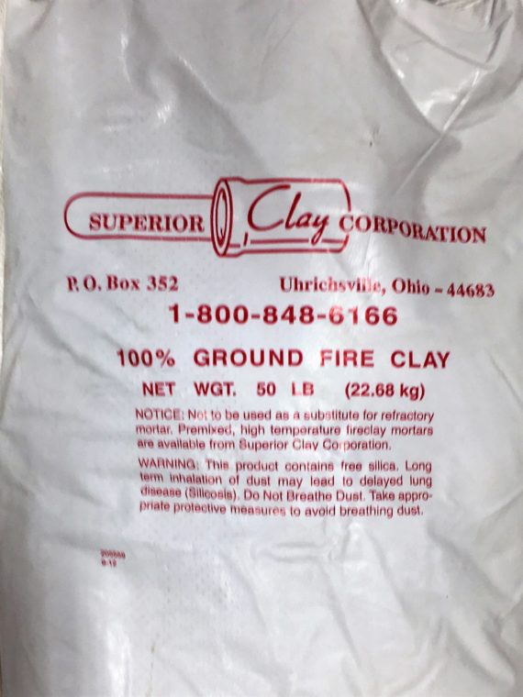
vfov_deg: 61.7
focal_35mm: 29
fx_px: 584
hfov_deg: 48.2
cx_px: 262
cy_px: 348
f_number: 2.2
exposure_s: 1/60
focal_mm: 4.15
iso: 32
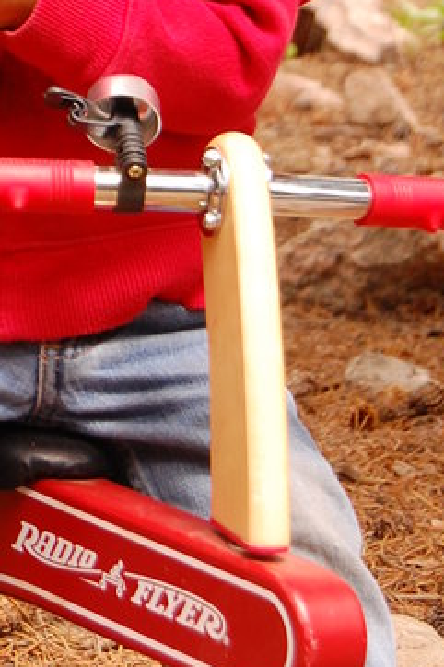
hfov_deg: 5.9
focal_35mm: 233
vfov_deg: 8.8
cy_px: 9
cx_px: -6
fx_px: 4322
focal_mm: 55
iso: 400
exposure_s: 1/200
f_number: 7.1
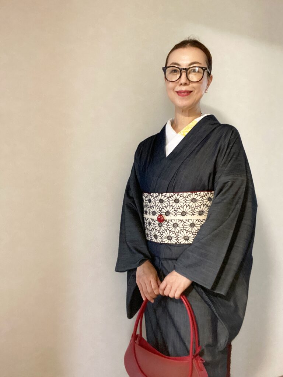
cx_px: 142
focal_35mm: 30
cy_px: 188
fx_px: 327
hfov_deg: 46.8
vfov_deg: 60.0
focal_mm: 2.71
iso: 640
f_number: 2.2
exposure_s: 1/30
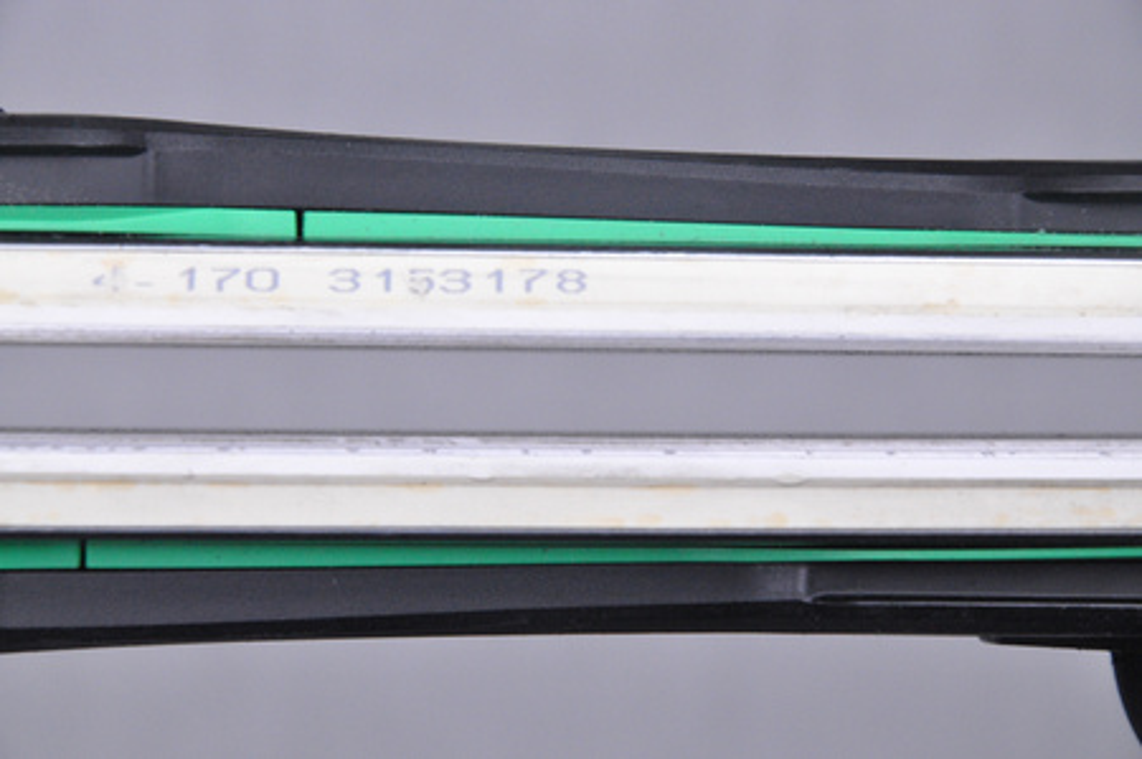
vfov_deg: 8.7
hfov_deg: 13.1
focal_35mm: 158
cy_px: 380
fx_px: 4991
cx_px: 571
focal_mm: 105
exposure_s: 1/125
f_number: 9.5
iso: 3200
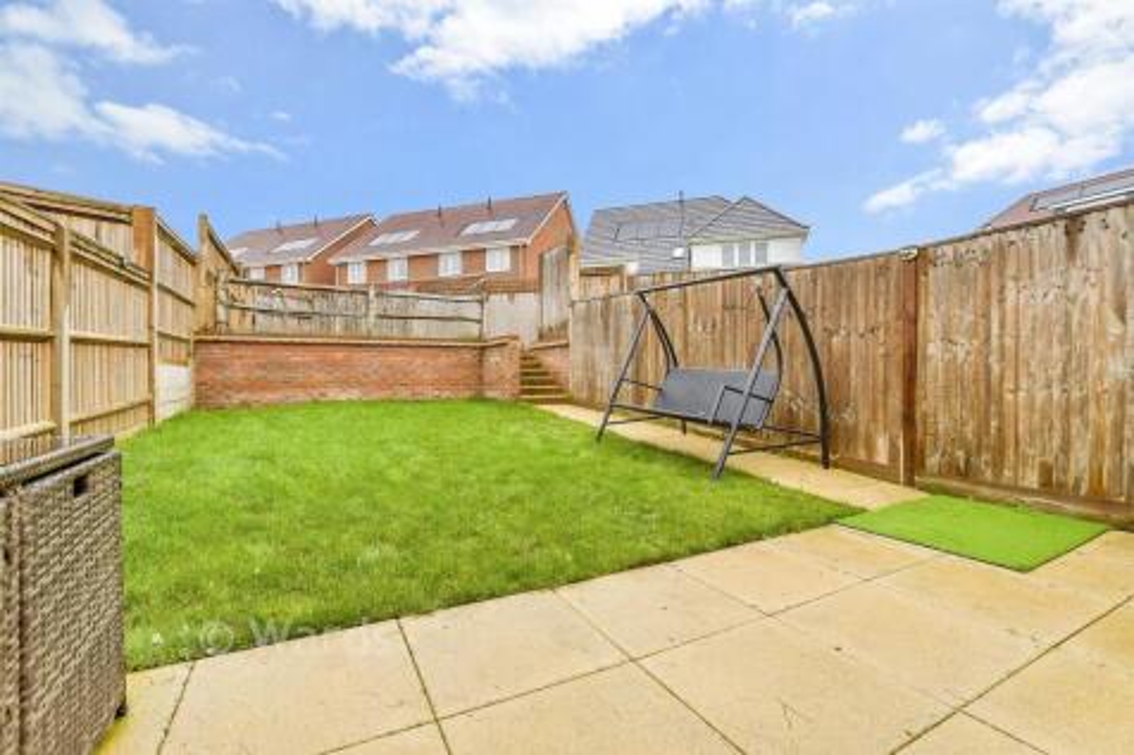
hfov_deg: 71.5
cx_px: 567
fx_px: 787
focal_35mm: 25
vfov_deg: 51.3
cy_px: 378
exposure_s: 1/15
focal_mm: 17
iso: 160
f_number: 8
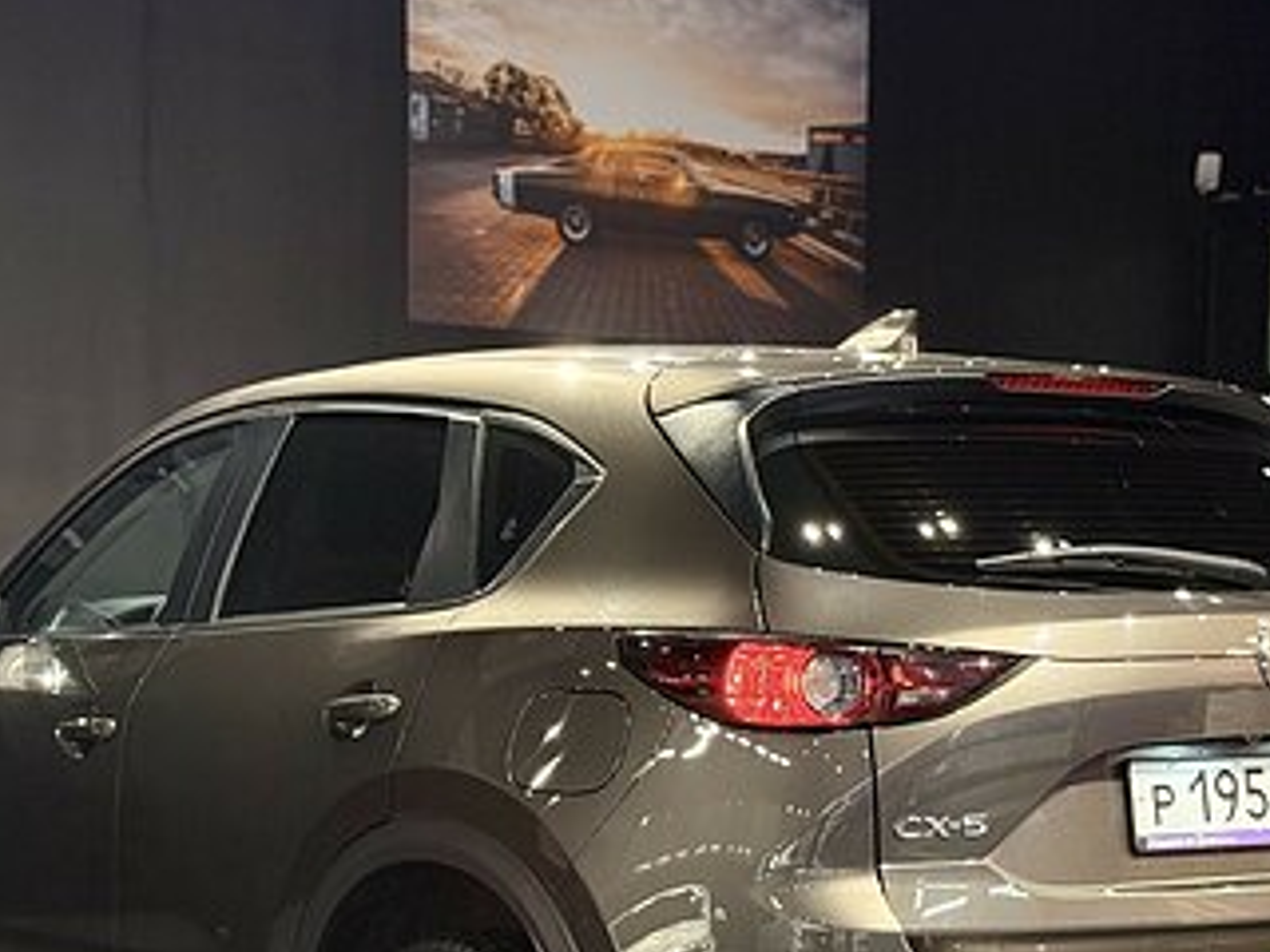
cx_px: 631
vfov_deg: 17.8
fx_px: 3008
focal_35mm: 82
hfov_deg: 23.8
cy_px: 793
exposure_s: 1/33
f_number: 1.78
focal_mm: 6.76
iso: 500
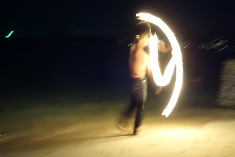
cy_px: 78
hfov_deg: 38.9
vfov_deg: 26.5
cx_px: 118
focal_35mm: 51
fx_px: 333
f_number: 3.2
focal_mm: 18.88
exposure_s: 1/8
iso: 3200
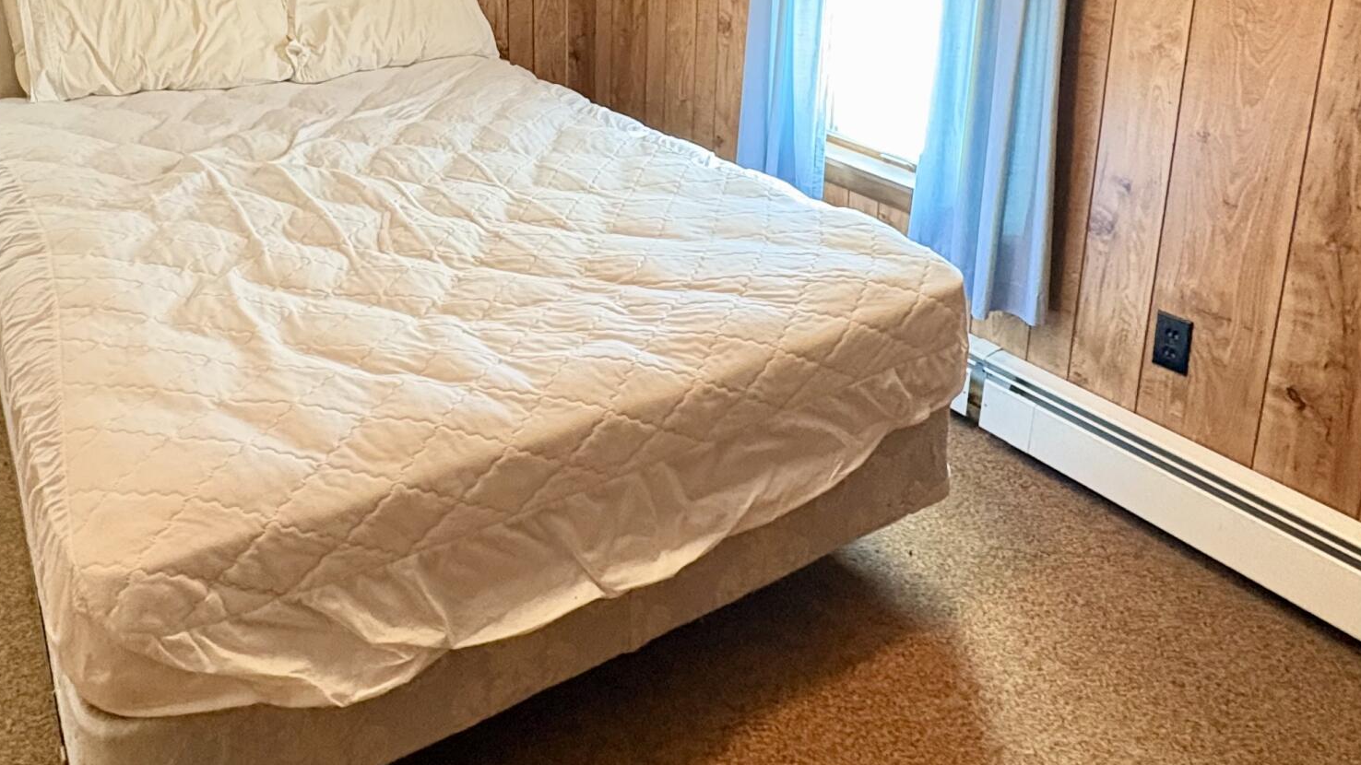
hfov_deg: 62.4
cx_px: 587
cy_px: 84
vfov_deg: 35.6
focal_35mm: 31
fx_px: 1119
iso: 640
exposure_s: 1/40
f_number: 2.2
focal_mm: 2.22
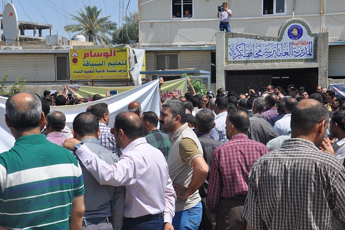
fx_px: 689
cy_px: 115
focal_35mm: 72
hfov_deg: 28.1
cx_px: 172
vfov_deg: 18.9
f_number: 10
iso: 200
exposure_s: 1/400
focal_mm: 48
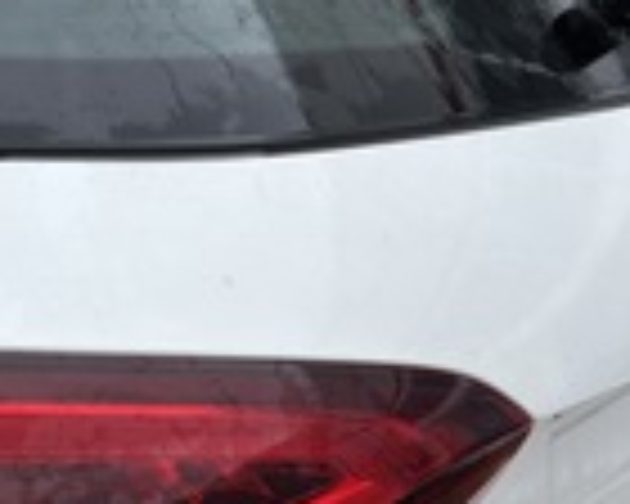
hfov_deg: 22.1
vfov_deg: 19.5
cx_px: -220
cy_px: 511
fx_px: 1417
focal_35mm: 76
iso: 50
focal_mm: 5.96
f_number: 1.6
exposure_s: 1/1103
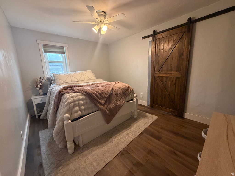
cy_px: 88
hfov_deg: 102.1
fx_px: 95
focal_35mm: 14
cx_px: 118
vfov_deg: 85.7
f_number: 2.2
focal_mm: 2.22
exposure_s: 1/60
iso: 400
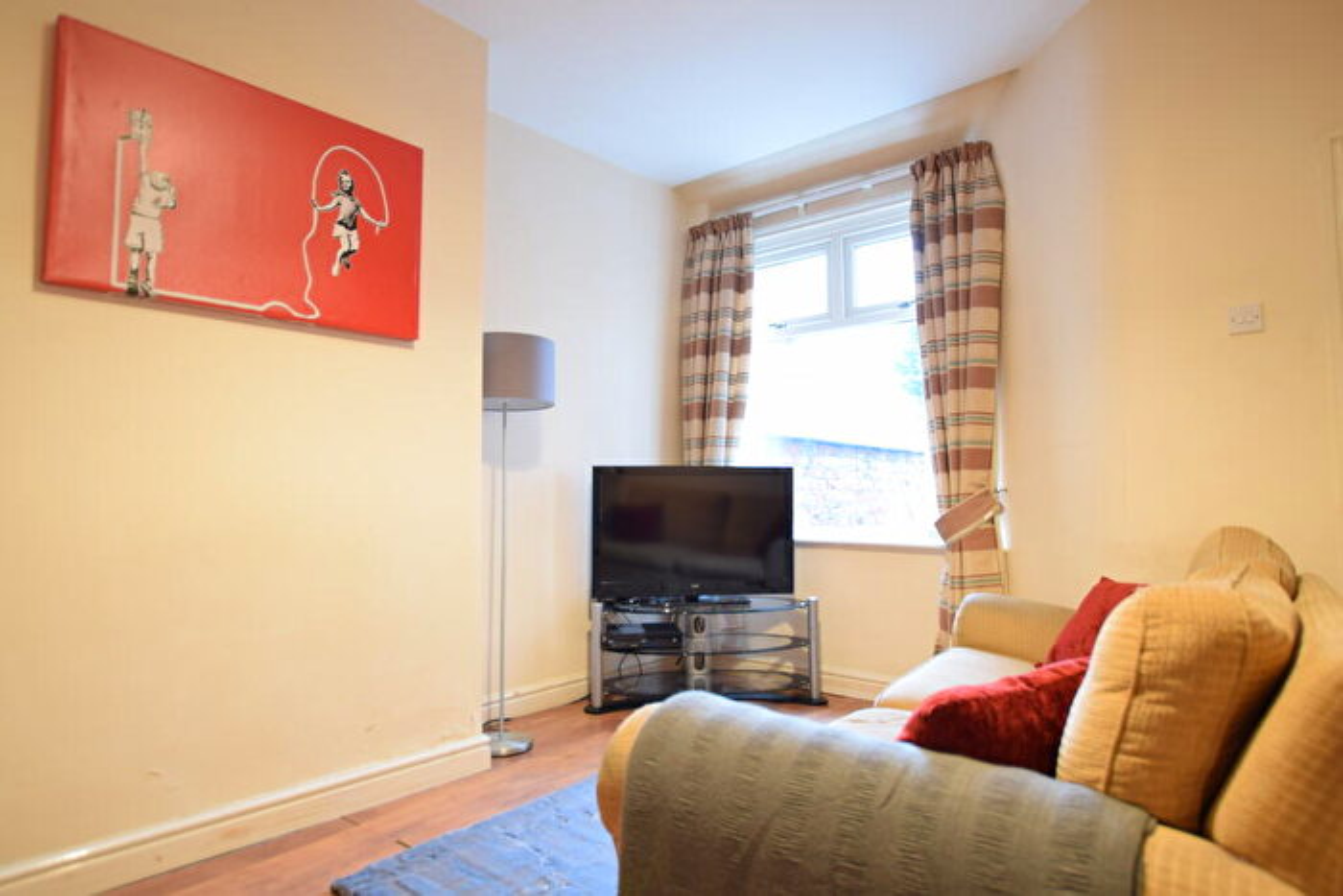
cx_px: 672
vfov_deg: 59.5
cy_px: 448
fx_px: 784
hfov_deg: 81.2
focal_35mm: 21
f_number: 3.5
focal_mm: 14
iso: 100
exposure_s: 1.3
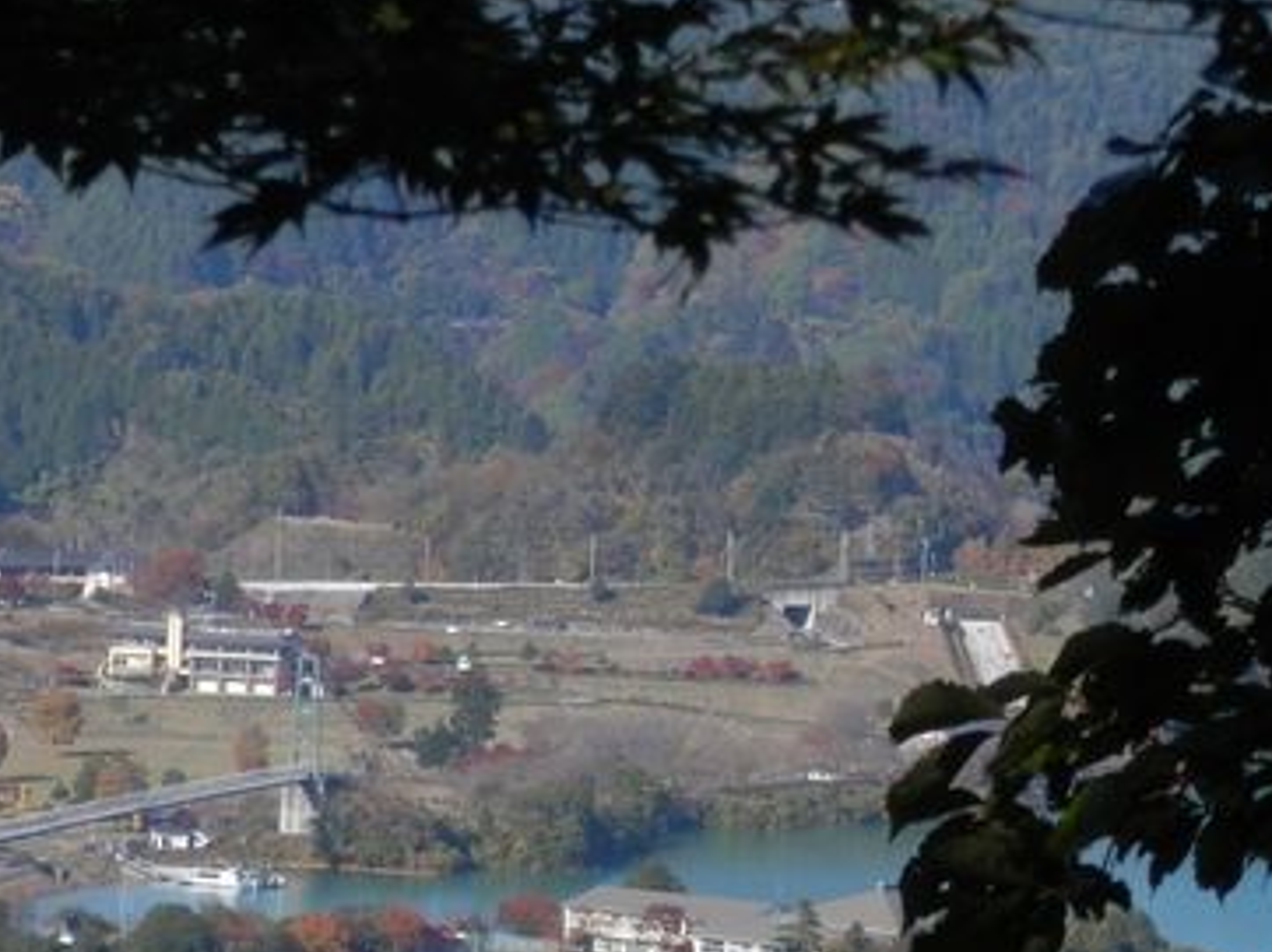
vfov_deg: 5.2
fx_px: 10392
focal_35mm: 283
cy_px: 422
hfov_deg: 7.0
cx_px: 246
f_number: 5.3
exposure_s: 1/320
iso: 80
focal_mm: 22.9
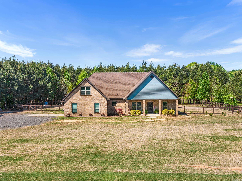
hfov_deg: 27.8
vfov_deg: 21.0
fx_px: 489
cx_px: 121
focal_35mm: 70
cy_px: 90
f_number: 2.8
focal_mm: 19.35
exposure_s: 1/100
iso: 100
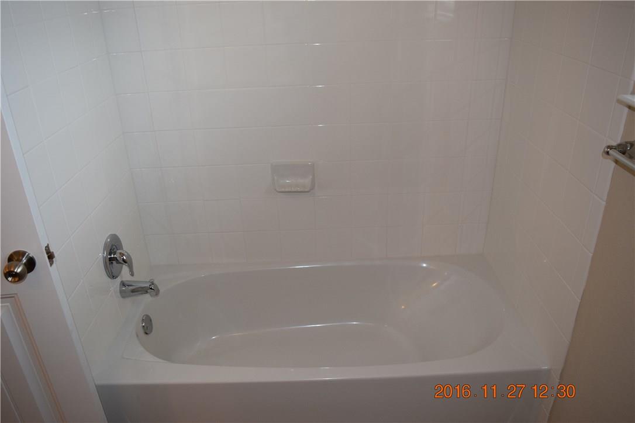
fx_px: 476
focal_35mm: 27
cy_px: 212
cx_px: 318
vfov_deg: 47.9
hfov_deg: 67.4
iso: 800
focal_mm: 18
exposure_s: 1/80
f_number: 4.5
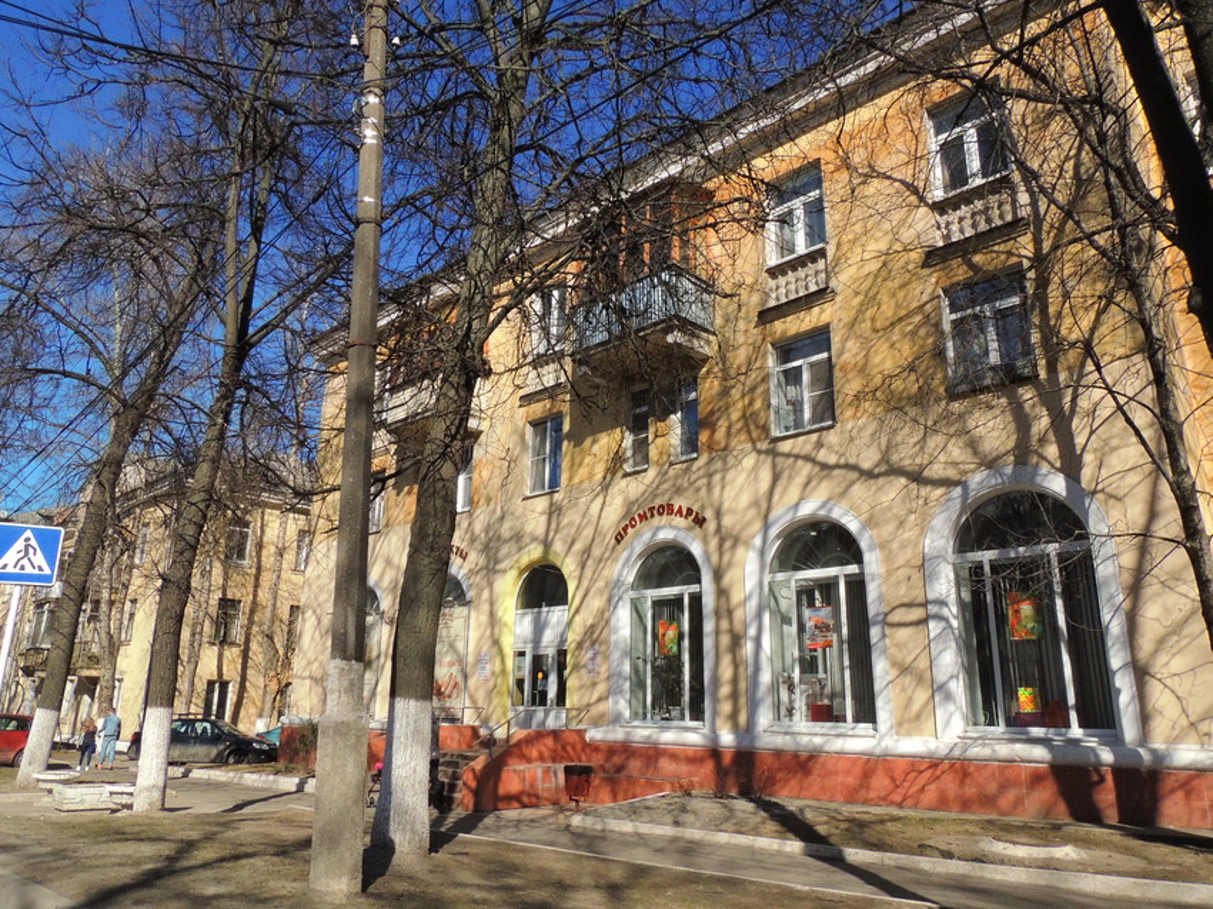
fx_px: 841
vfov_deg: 56.8
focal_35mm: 24
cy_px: 454
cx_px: 606
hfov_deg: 71.6
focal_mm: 4.3
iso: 400
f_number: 6.6
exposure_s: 1/1000
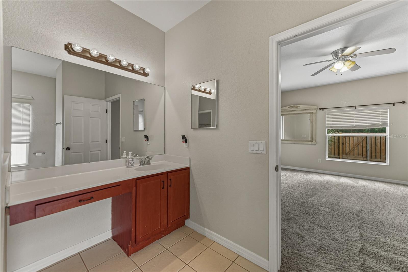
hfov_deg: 104.2
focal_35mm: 14
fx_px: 159
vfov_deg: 81.2
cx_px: 204
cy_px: 136
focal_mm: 14
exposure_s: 1/1600
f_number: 2.8
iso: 500
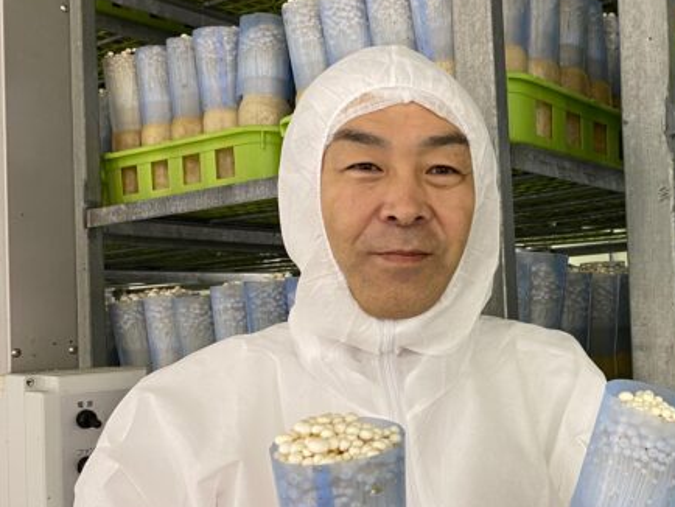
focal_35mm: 46
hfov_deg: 38.6
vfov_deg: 31.5
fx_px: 897
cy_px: 299
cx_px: 596
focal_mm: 4.25
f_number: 1.8
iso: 100
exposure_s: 1/60
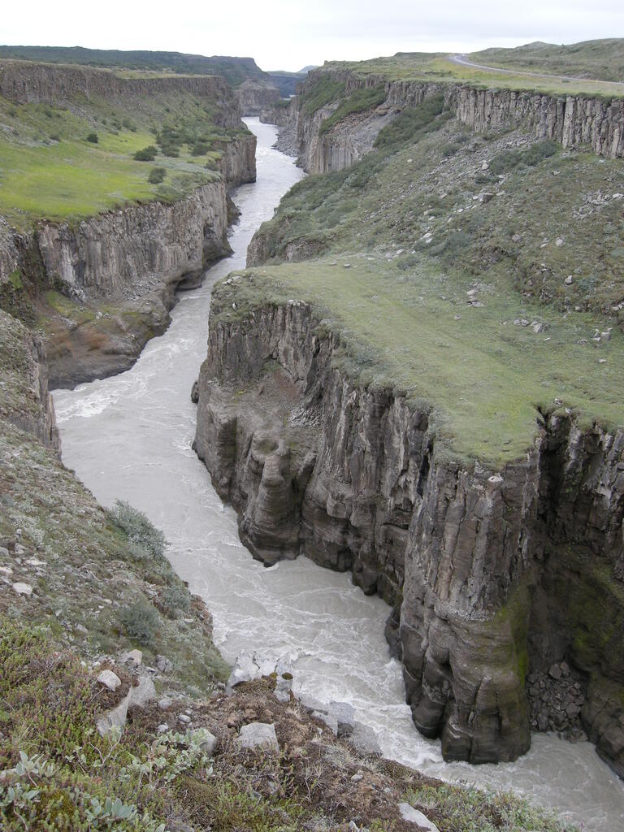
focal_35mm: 35
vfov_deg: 52.6
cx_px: 312
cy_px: 416
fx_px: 841
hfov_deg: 40.7
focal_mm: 7.5
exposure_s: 1/146
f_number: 3.8
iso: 100
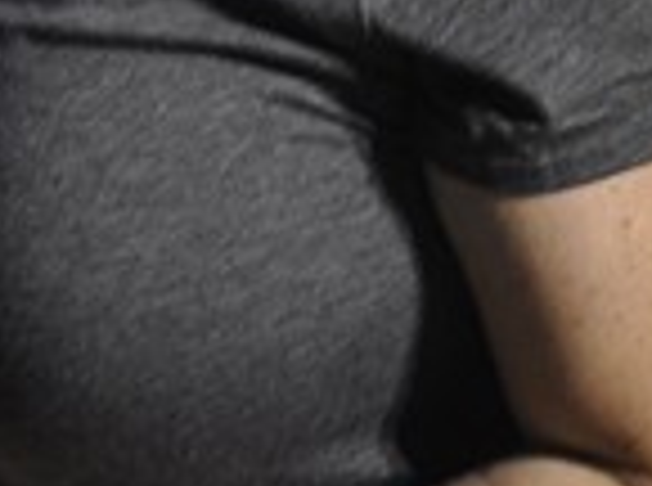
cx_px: -243
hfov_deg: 8.2
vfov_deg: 5.9
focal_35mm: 239
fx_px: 4490
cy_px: -720
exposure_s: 1/13
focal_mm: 24
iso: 400
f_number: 3.8
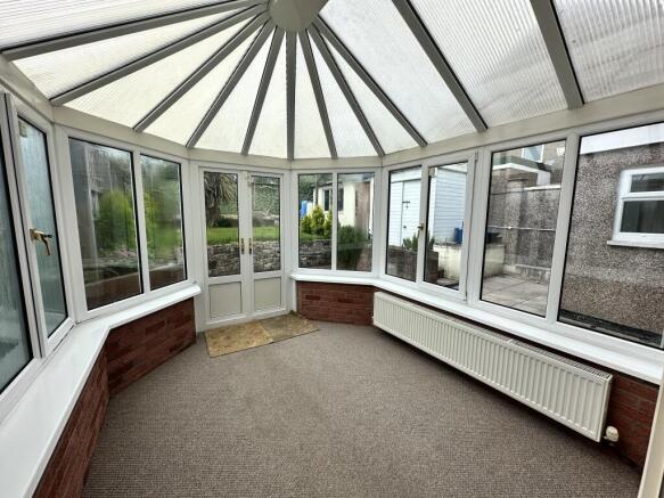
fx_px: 268
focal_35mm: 14
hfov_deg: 102.1
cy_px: 249
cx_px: 332
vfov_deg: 85.7
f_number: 2.2
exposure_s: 1/1072
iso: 50
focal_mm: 2.22
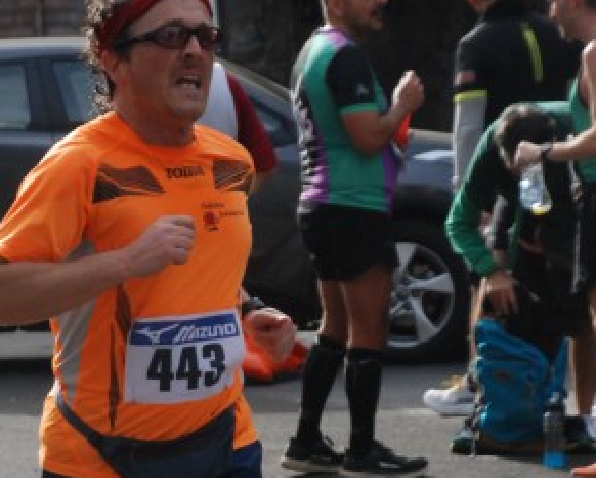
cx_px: 218
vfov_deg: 6.3
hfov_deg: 7.8
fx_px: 4358
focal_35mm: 247
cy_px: 388
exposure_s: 1/1250
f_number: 5.6
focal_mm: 85
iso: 1000
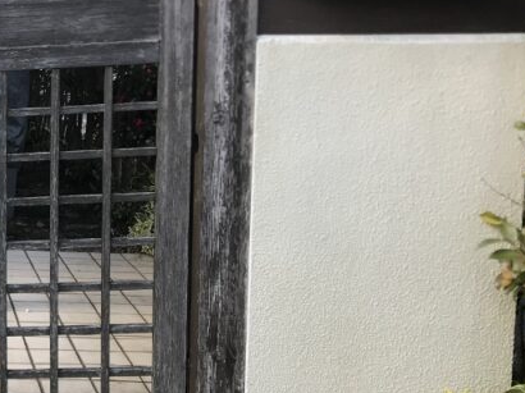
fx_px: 1061
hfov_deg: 25.5
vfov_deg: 21.0
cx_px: -73
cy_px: 233
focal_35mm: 70
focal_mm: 3.99
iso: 20
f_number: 1.8
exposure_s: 1/377
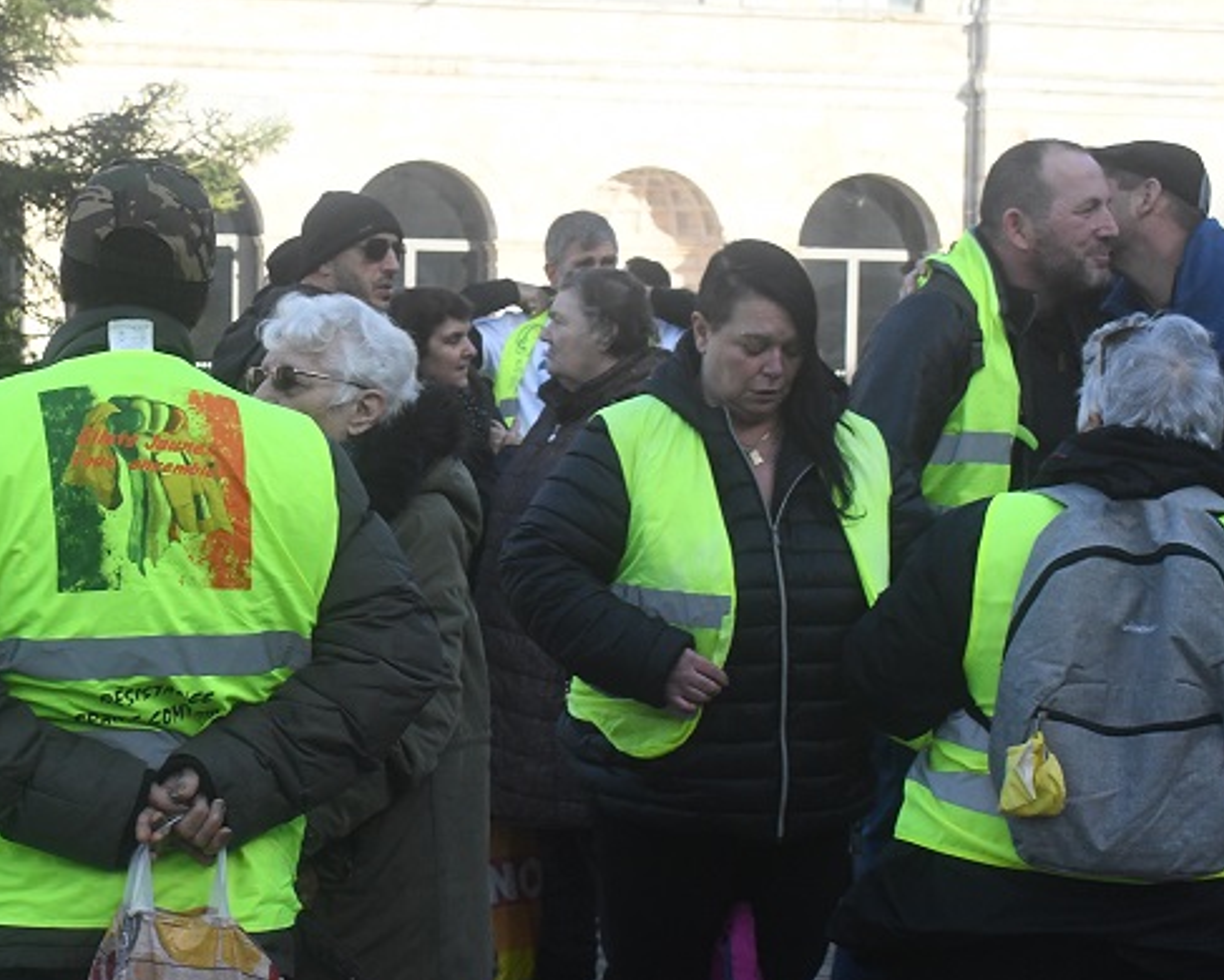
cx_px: 344
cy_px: 552
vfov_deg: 17.7
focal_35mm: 87
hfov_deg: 21.8
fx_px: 3153
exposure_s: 1/800
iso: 2500
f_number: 14
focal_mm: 36
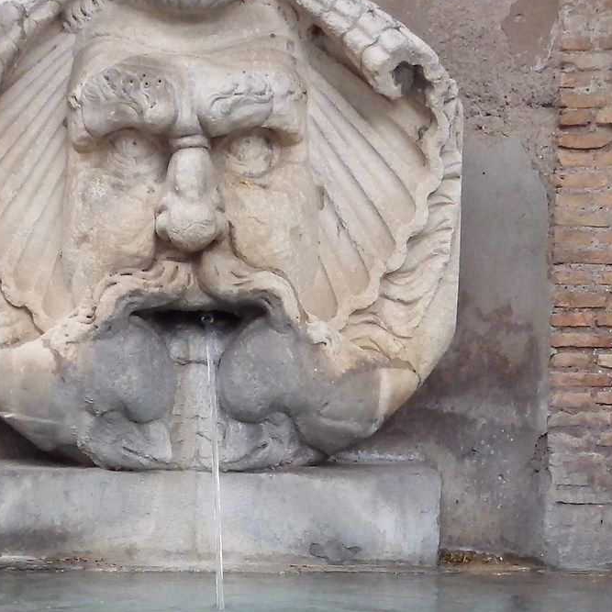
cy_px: 568
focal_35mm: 70
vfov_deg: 23.9
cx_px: 181
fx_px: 1400
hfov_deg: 24.5
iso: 320
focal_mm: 4
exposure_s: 1/45
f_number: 3.1
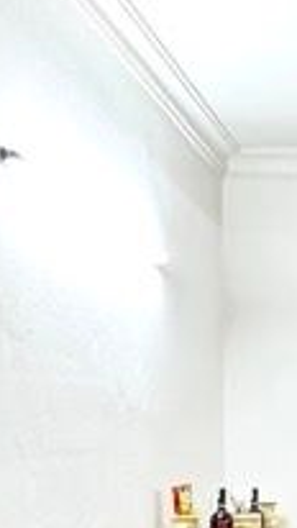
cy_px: 492
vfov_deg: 26.7
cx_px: 548
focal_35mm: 76
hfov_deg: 14.0
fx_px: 1063
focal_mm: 2.22
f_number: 2.2
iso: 500
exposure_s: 1/50
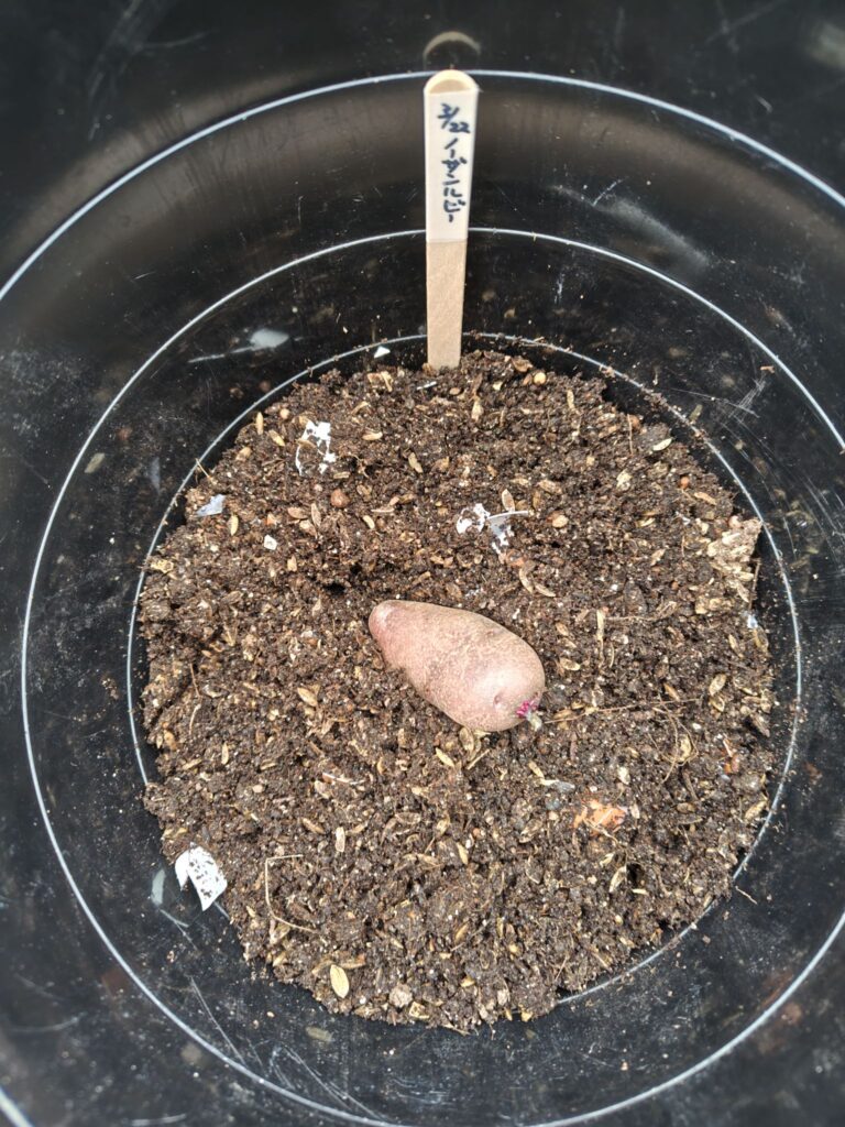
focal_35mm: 23
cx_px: 422
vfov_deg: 73.9
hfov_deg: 58.9
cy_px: 564
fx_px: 749
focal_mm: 5.56
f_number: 1.9
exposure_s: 1/60
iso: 270
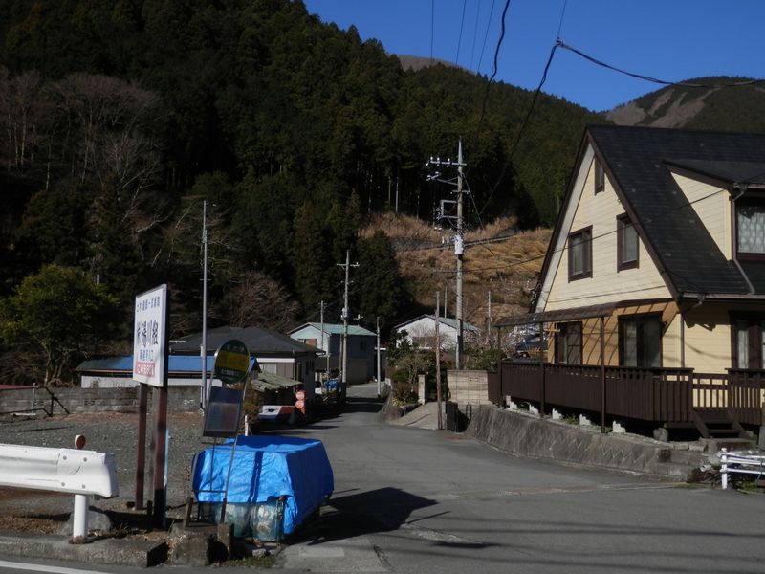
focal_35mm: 37
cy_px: 287
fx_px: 818
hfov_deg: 50.1
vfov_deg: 38.7
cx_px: 382
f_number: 10.1
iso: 80
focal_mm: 6.6
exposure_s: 1/200
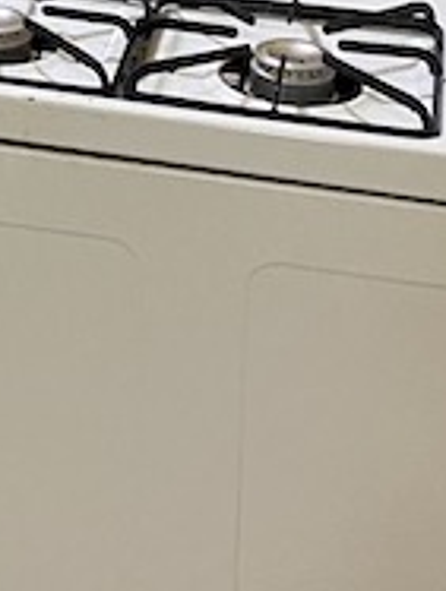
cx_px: -316
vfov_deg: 16.5
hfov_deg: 12.4
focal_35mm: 111
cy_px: -218
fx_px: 1900
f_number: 1.8
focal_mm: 4.25
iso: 400
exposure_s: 1/60
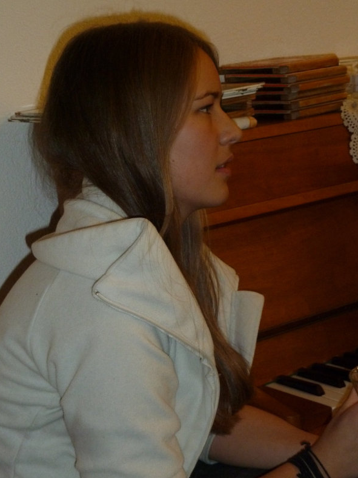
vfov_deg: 28.6
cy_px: 238
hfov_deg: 21.6
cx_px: 178
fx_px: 938
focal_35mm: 68
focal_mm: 11
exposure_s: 1/30
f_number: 4.1
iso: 400
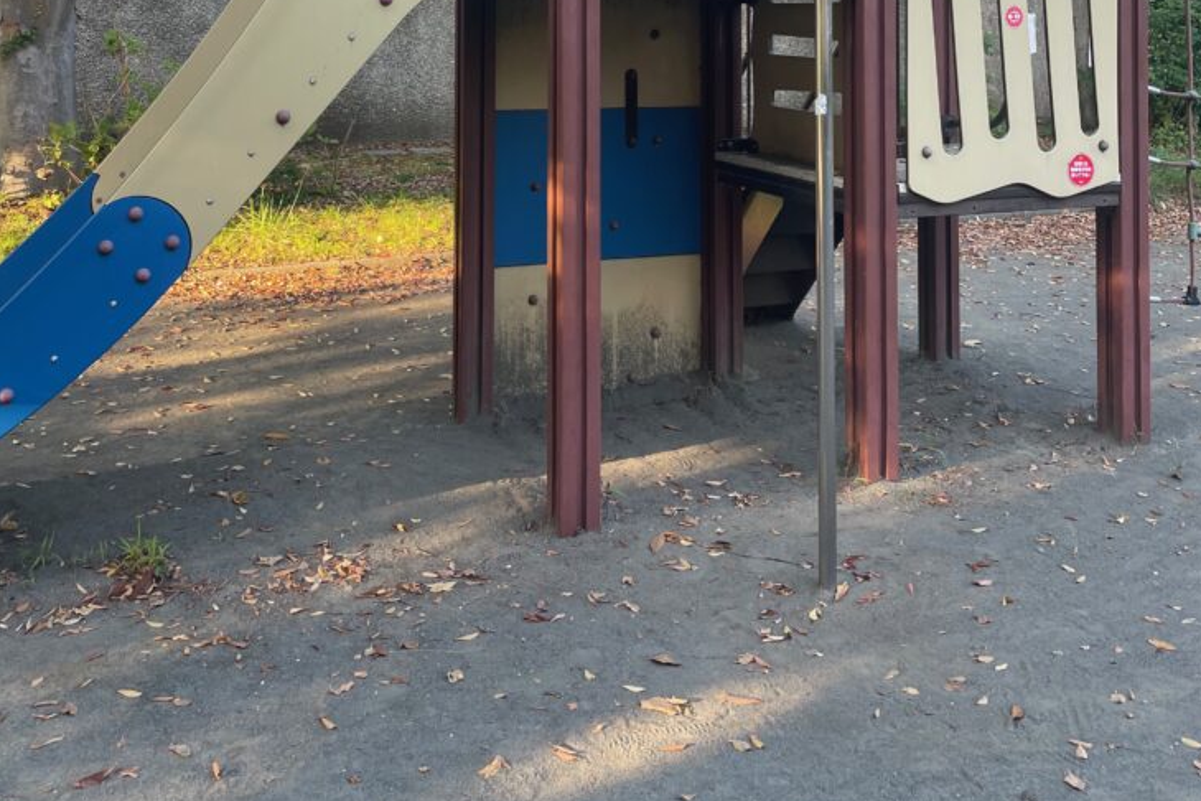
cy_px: 3
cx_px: 577
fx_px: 1268
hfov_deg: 50.7
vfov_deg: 32.3
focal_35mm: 38
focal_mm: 4.2
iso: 40
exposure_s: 1/121
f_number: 1.6
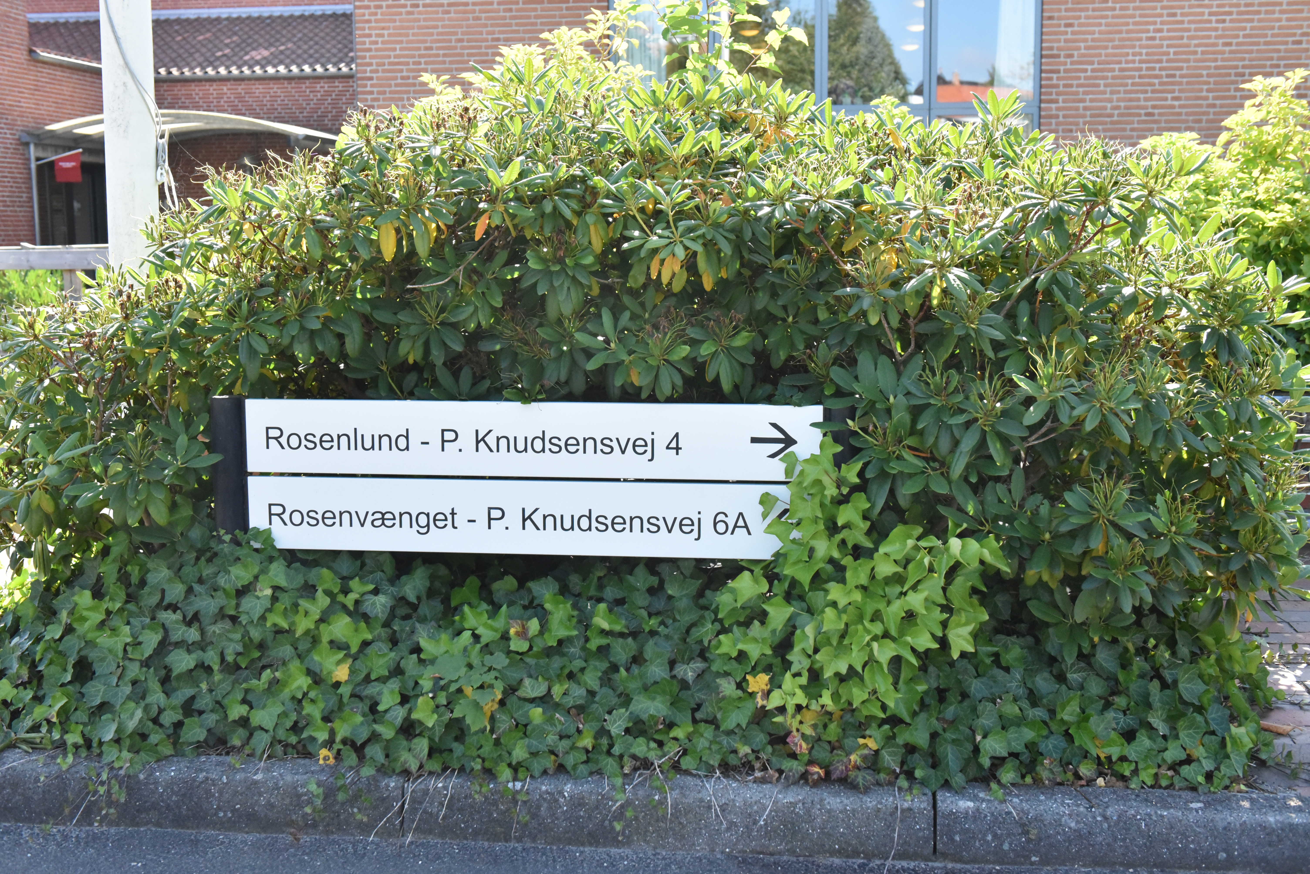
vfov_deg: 33.4
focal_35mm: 40
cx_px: 655
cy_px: 437
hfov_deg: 48.4
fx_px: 1456
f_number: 5.6
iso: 8000
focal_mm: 40
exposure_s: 1/4000
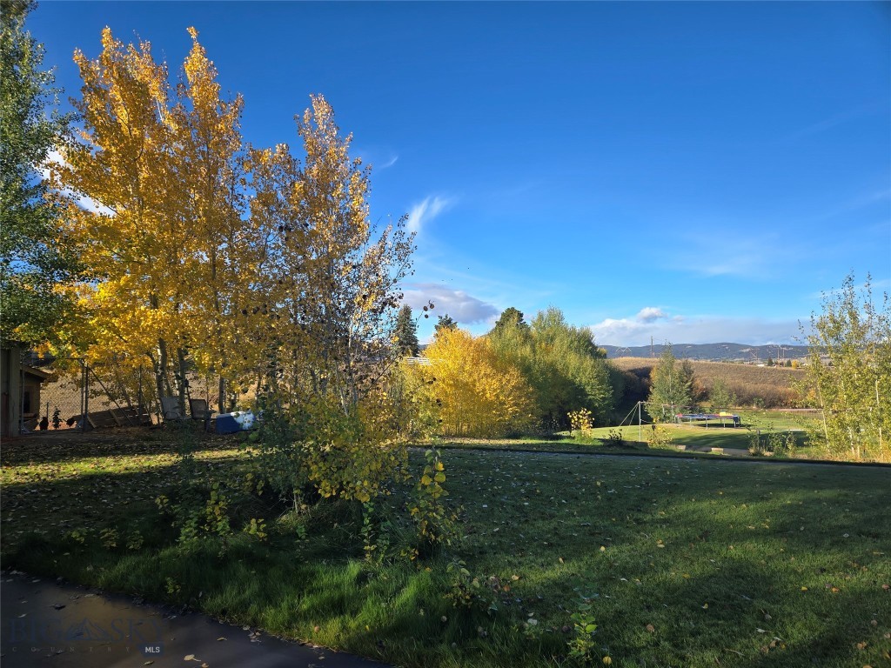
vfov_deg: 58.9
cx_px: 446
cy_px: 334
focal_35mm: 23
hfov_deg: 73.9
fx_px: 592
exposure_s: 1/970
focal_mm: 5.4
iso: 25
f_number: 1.8
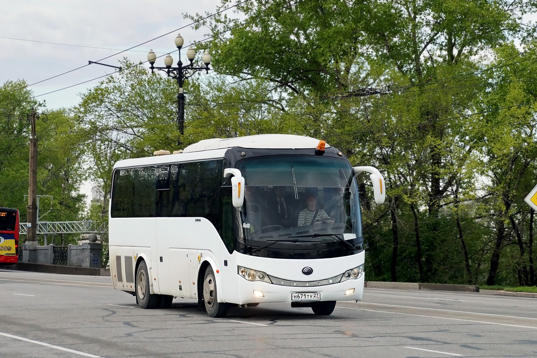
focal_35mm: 105
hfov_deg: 19.5
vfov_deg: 13.0
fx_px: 1566
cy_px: 179
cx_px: 268
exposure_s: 1/800
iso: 400
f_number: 5.6
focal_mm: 70
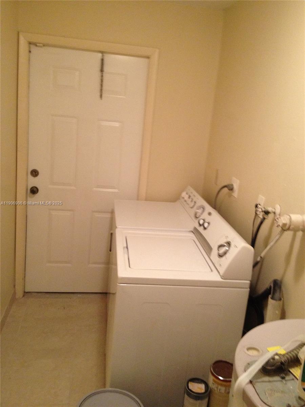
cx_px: 152
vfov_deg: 52.6
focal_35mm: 35
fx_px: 411
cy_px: 204
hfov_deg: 40.7
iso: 250
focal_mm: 4.28
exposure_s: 1/20
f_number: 2.4
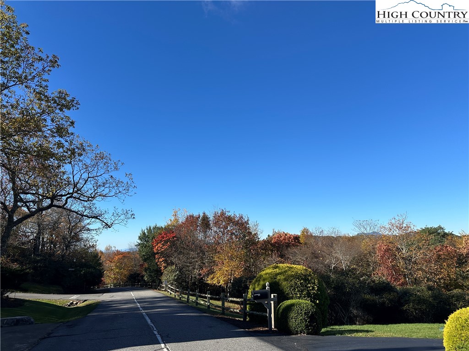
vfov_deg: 56.8
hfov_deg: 71.6
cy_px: 176
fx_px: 325
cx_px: 234
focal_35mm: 24
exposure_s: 1/4184
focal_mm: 6.86
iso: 80
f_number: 1.78
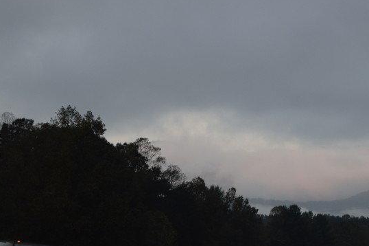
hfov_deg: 13.0
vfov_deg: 8.7
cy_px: 50
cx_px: 336
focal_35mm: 157
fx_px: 1608
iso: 400
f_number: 7.1
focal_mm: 55
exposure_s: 1/200
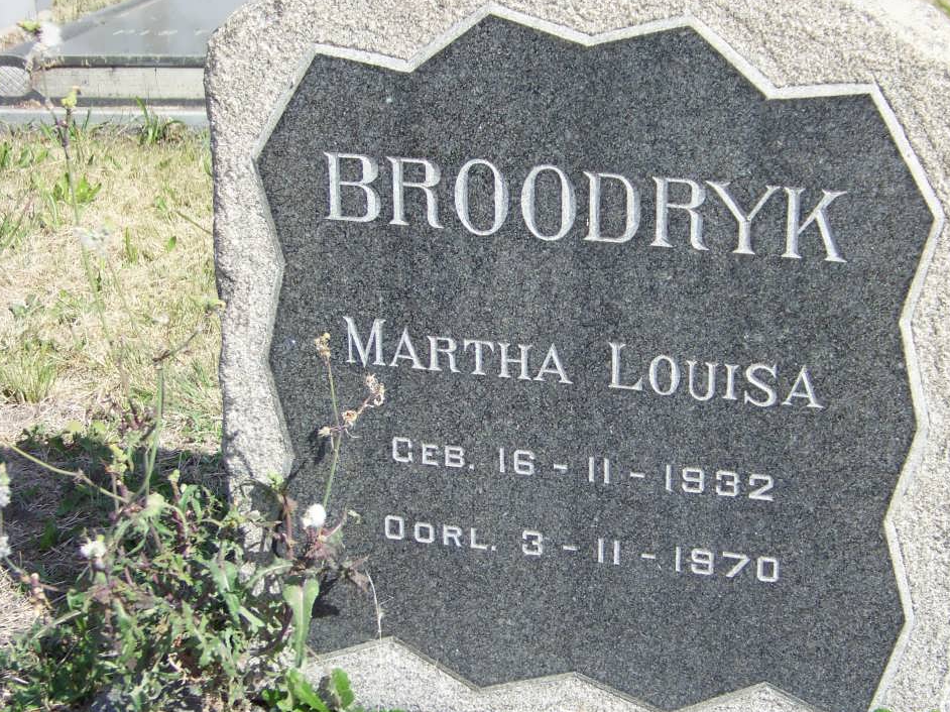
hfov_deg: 24.6
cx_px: 597
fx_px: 2168
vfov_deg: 18.7
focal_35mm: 79
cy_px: 384
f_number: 3.2
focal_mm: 10.5
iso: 64
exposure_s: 1/640
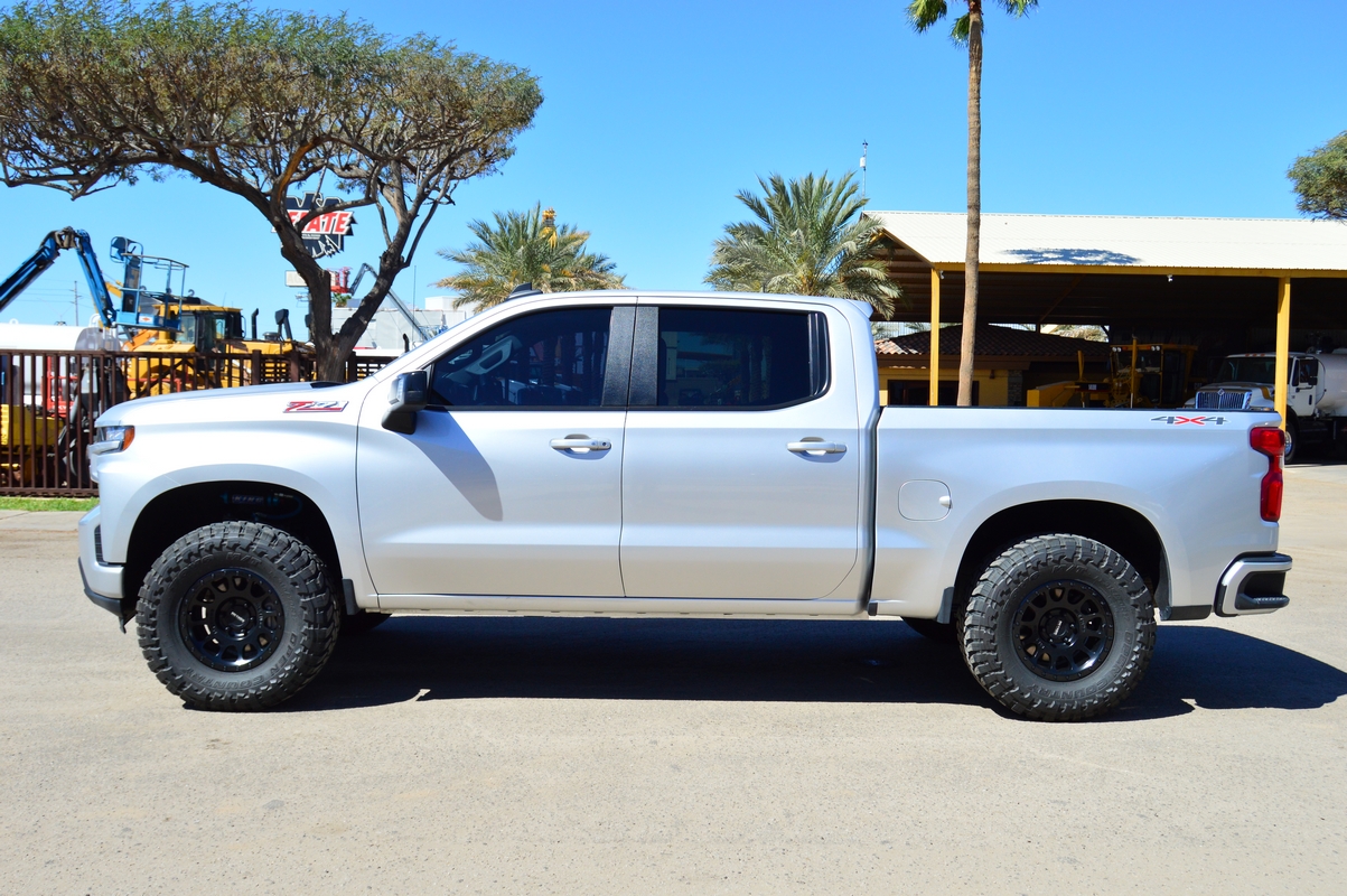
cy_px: 448
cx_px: 674
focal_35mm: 30
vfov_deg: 43.5
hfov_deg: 62.0
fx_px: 1122
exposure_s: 1/1250
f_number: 7.1
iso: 400
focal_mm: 20
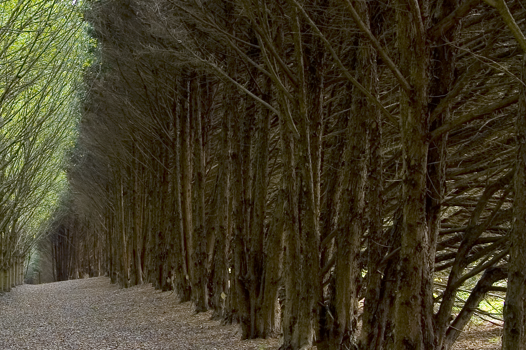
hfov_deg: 21.5
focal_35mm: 93
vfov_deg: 14.7
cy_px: 201
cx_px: 67
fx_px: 1358
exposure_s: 1/40
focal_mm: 28
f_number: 4
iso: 200
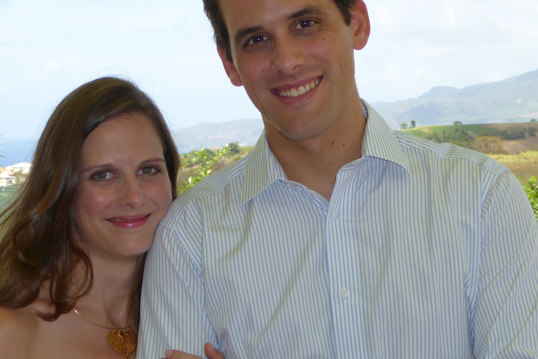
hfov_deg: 21.2
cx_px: 202
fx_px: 1435
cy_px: 205
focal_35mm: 96
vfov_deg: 14.2
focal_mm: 10.3
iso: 100
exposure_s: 1/400
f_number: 4.2
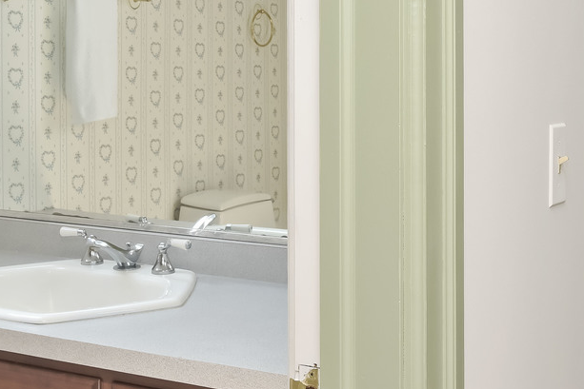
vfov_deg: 20.3
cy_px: 56
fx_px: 1071
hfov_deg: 30.4
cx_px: 355
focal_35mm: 66
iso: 400
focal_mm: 25
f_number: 11
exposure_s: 1/80
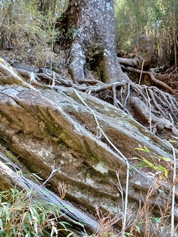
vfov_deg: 48.9
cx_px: 132
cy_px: 130
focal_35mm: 38
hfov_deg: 36.9
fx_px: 261
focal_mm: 4.6
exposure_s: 1/59
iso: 125
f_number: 1.8
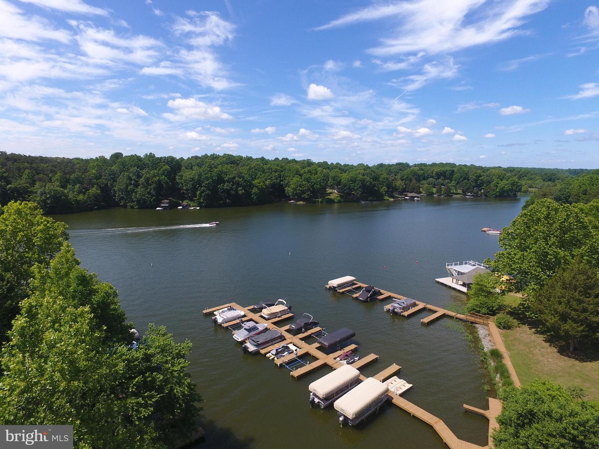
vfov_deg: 66.0
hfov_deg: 81.7
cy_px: 224
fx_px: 346
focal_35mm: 20
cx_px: 300
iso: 100
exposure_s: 1/781
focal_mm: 3.61
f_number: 2.8
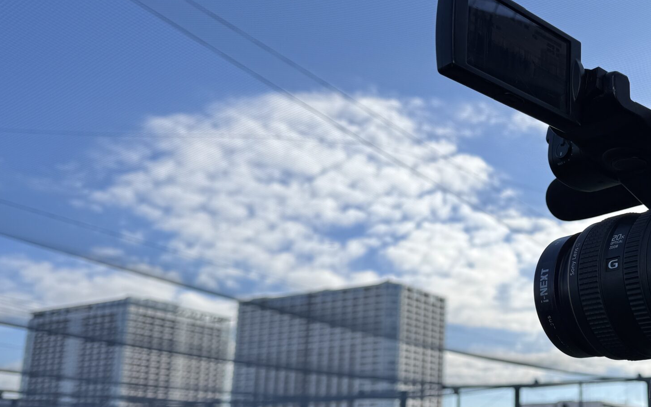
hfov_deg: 42.2
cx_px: 531
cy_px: 277
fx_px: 799
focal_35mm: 45
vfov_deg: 28.4
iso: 80
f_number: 1.78
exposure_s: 1/4608
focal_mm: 6.76
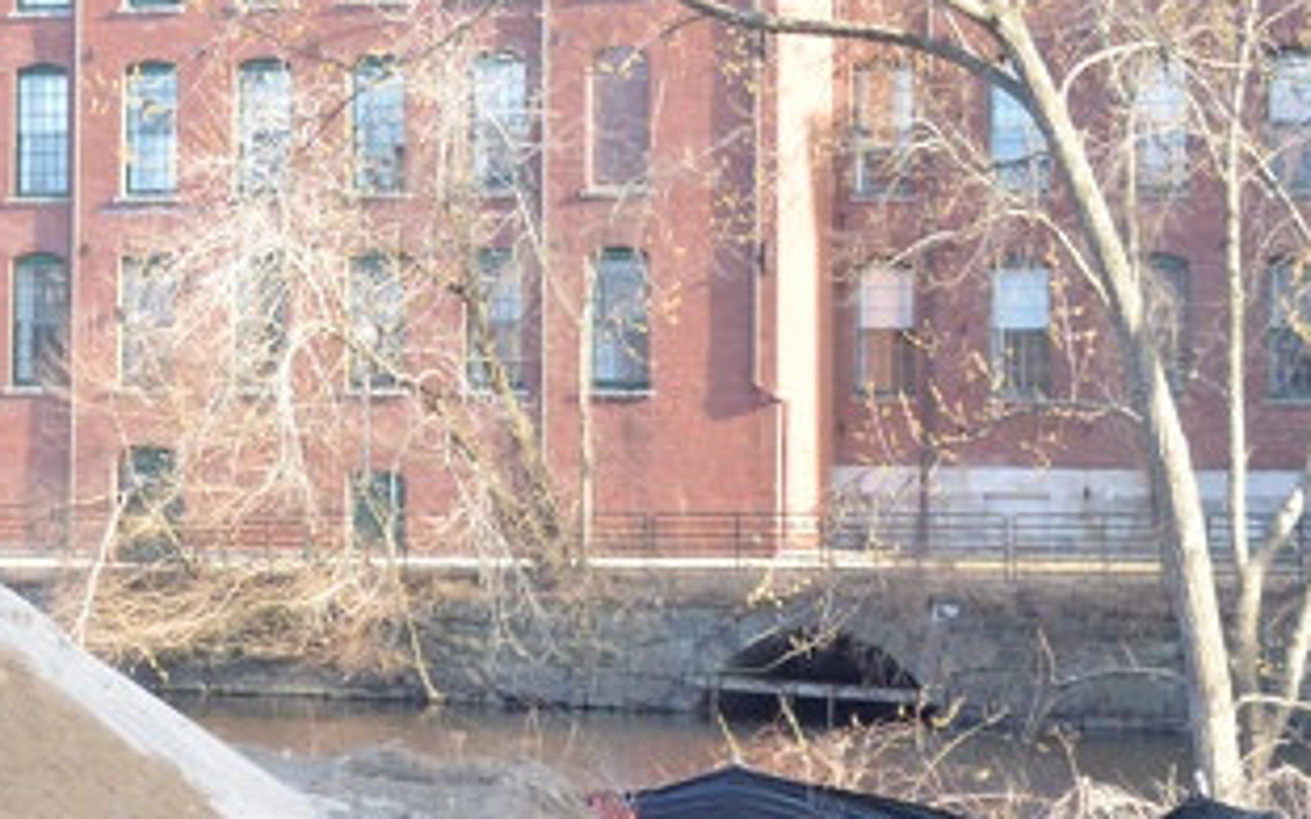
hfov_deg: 13.3
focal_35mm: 155
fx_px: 5538
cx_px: -109
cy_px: -63
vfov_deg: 8.4
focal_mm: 40
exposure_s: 1/160
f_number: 6.3
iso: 320
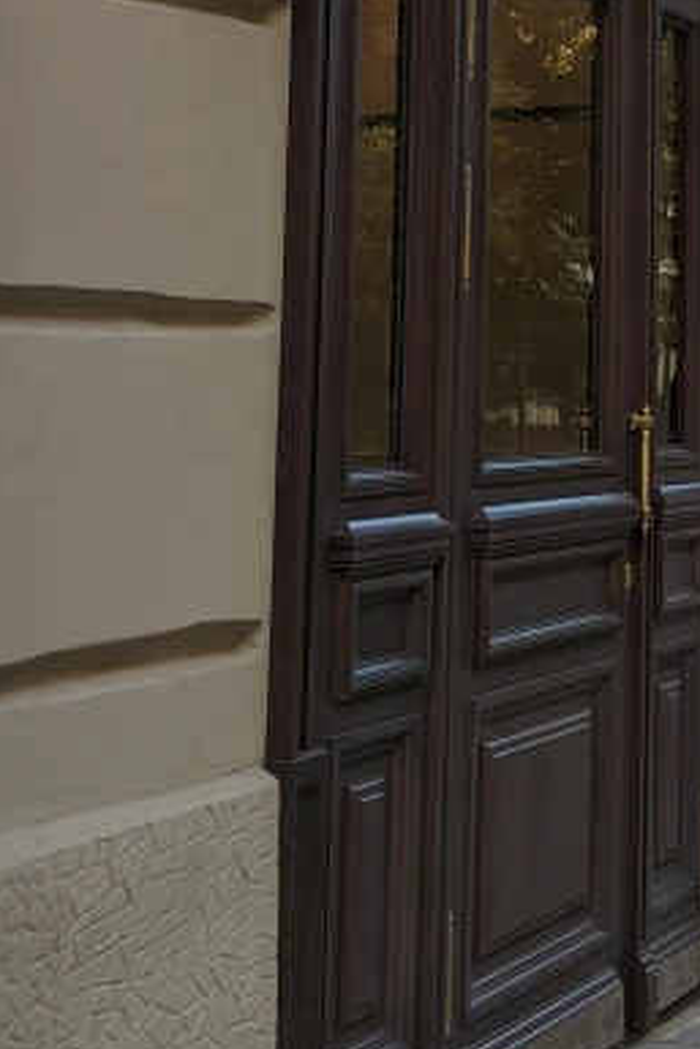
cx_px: 957
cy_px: 60
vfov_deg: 24.2
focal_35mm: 81
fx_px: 2360
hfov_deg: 15.9
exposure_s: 1/100
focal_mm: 5.43
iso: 74
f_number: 1.89
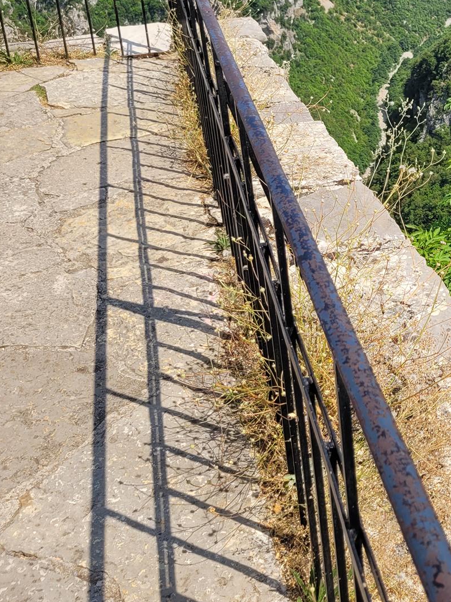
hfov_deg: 28.7
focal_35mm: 49
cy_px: 137
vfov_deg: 37.8
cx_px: 395
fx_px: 852
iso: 40
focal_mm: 5.4
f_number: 1.8
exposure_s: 1/2417
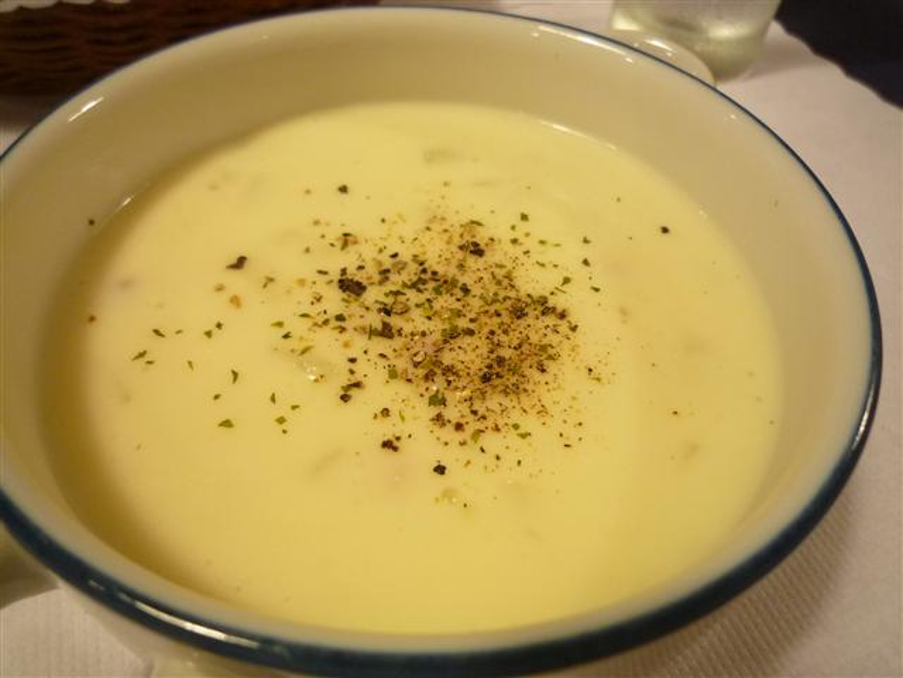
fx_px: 652
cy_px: 339
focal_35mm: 25
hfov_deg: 69.4
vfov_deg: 54.9
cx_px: 452
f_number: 2.8
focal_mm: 4.4
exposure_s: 1/30
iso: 250
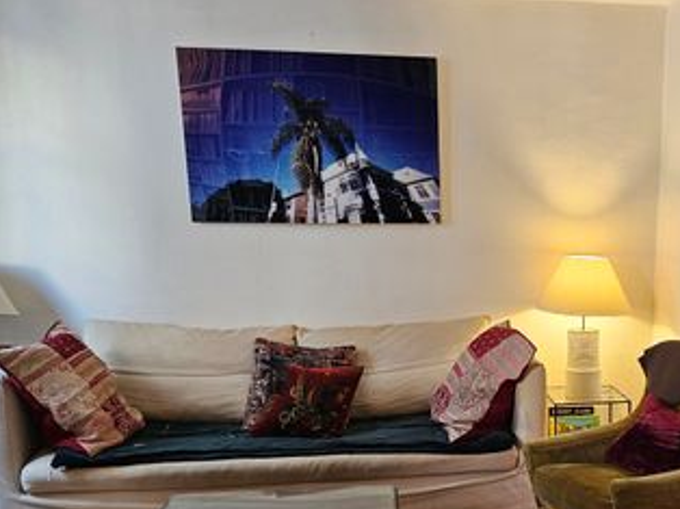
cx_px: 541
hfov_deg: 41.2
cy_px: 379
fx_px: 864
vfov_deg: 32.2
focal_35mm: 44
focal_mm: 5.4
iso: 500
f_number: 1.8
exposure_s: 1/100
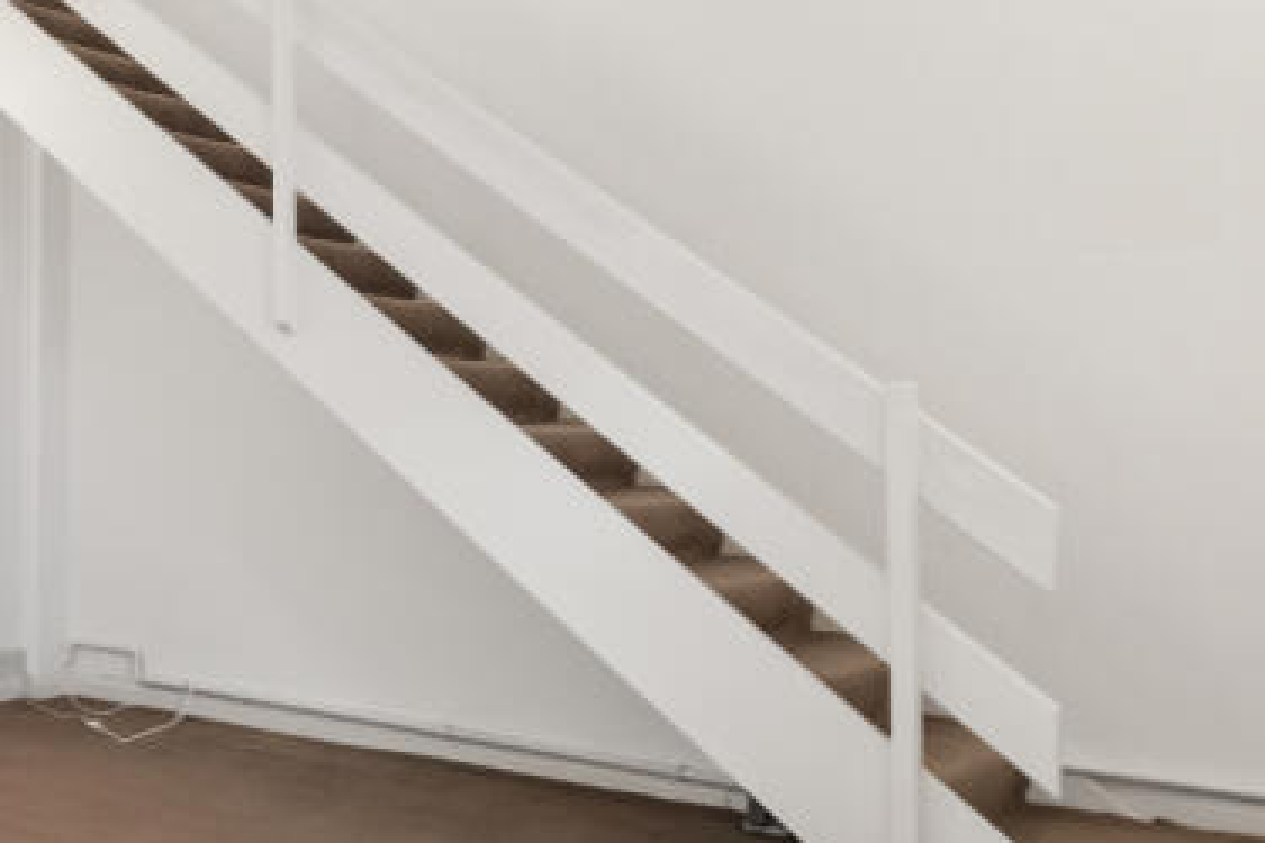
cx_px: -54
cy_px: 339
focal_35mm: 41
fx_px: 1441
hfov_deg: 40.3
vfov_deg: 32.5
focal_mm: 10
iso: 640
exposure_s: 1/4
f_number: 8
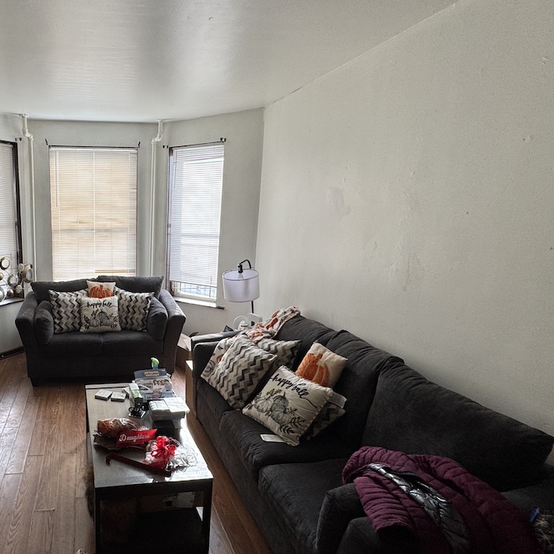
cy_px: 294
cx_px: 128
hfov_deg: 62.7
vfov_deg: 67.2
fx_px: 416
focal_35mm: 23
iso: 80
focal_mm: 2.22
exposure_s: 1/99
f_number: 2.2
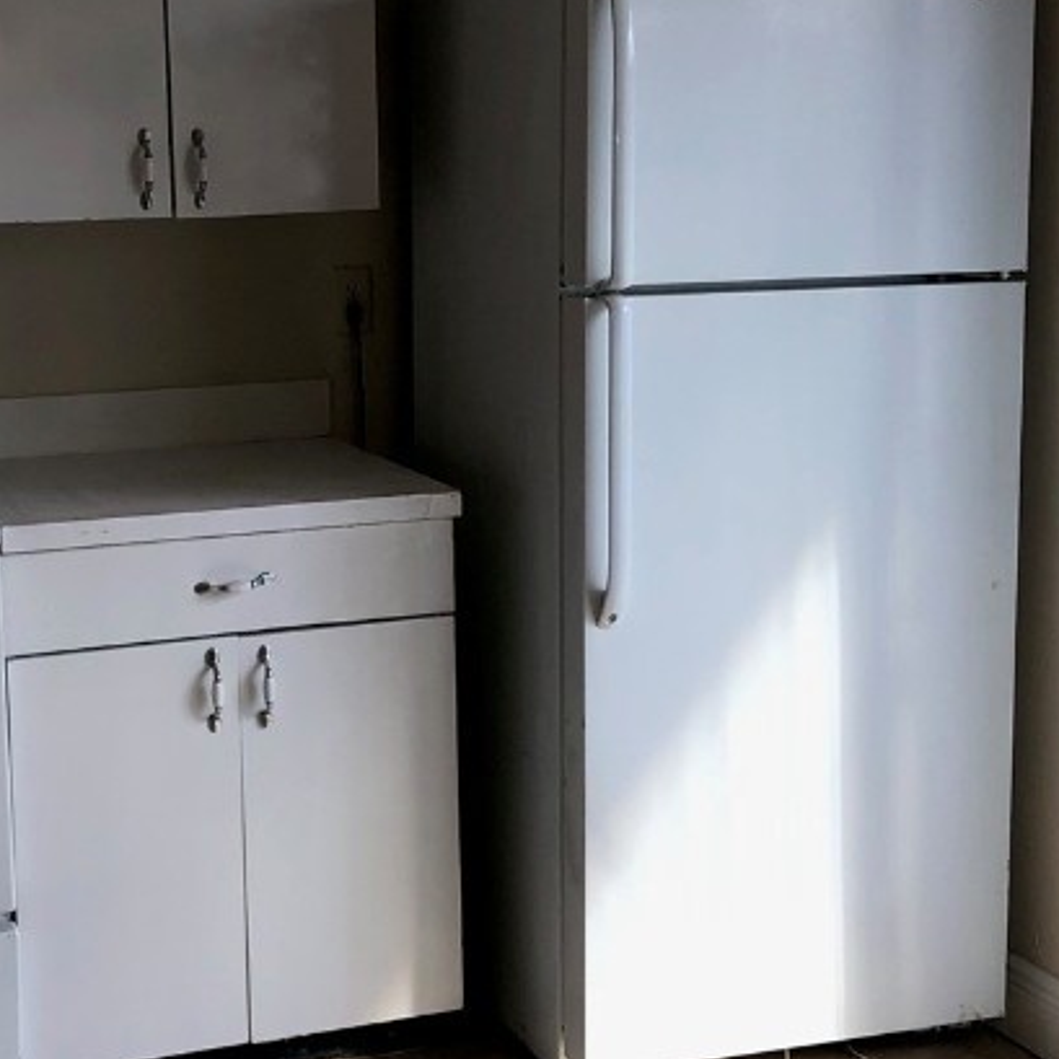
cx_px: 326
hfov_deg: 27.5
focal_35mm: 62
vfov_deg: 27.7
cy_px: 445
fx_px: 2146
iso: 20
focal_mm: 3.99
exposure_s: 1/137
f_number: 1.8
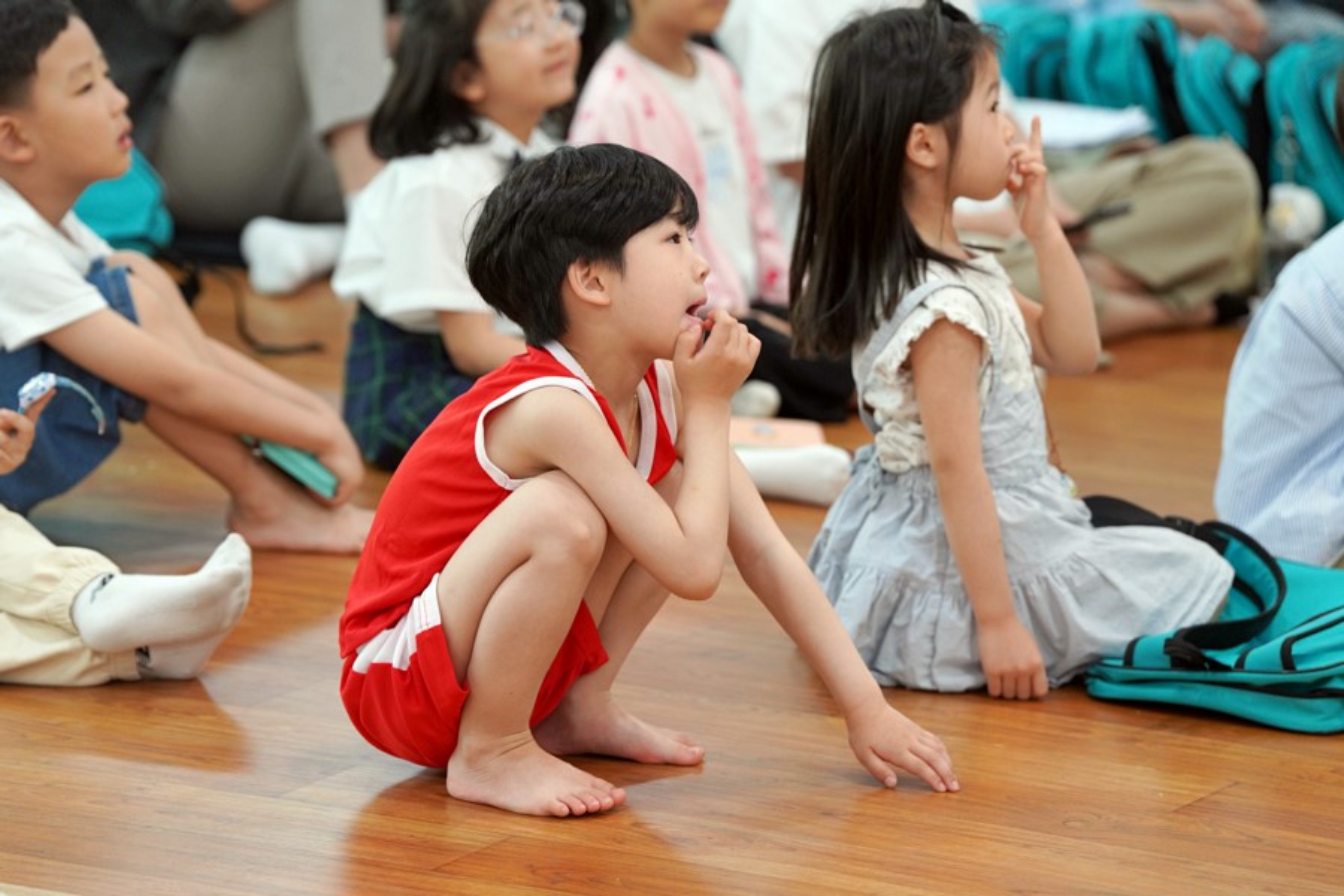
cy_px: 448
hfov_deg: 13.4
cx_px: 672
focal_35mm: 153
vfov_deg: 9.0
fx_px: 5712
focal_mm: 153
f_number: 4
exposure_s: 1/160
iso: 1600
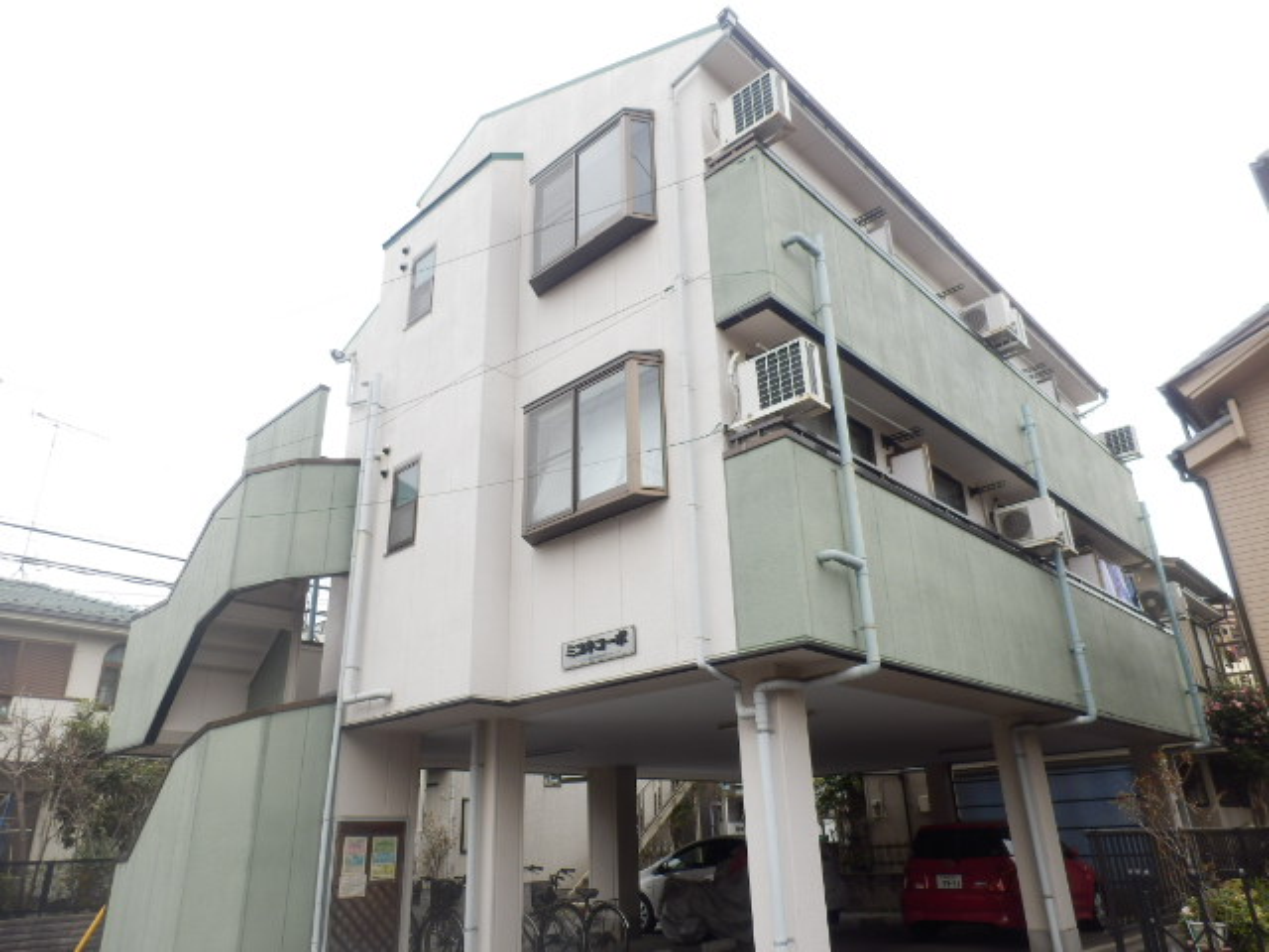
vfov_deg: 56.8
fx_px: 880
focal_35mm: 24
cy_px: 476
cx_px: 634
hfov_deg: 71.6
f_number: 3
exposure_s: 1/320
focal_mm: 4.2
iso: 80
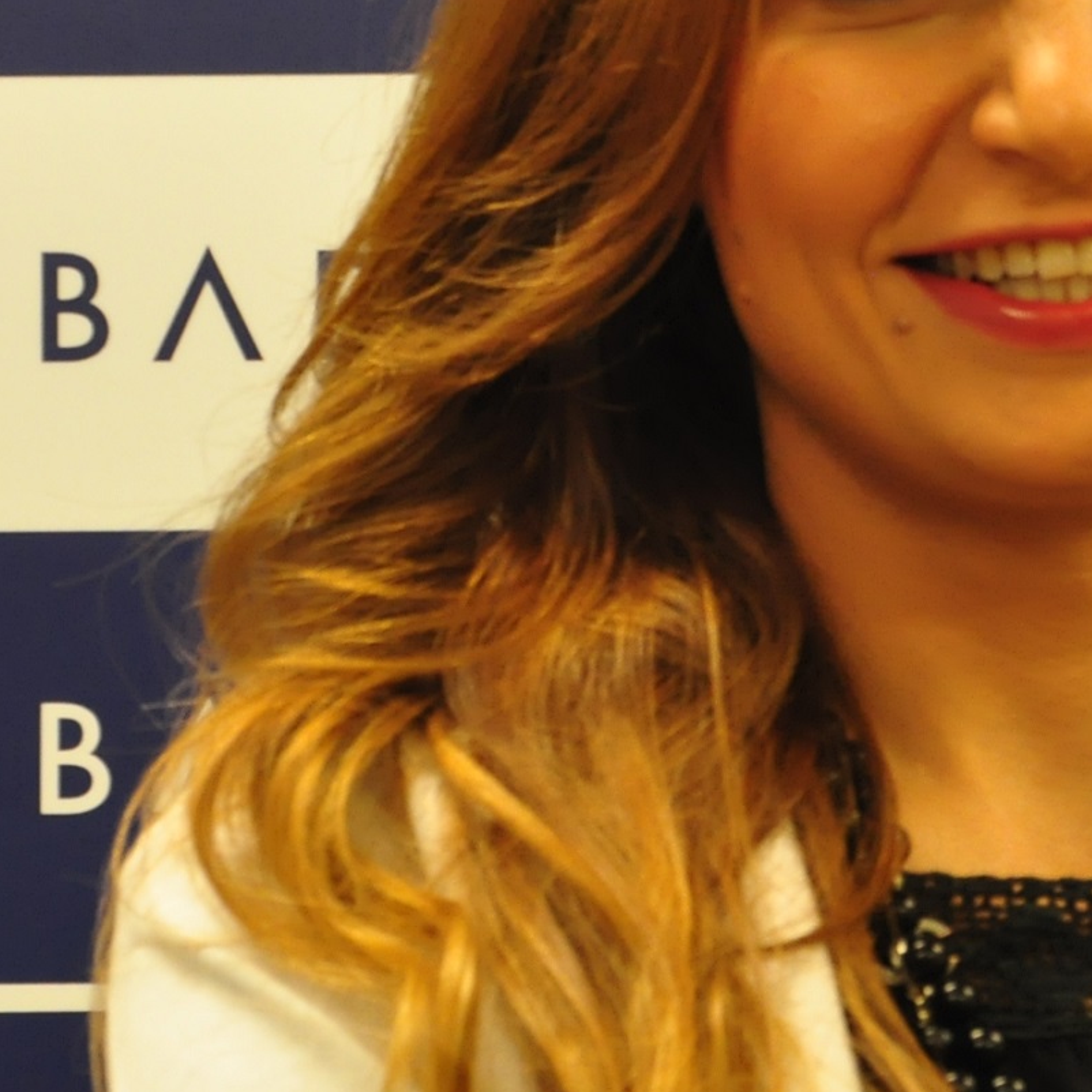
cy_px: 415
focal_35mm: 221
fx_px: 7888
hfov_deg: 7.9
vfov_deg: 7.9
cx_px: 1114
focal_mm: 48
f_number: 6.3
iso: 800
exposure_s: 1/15
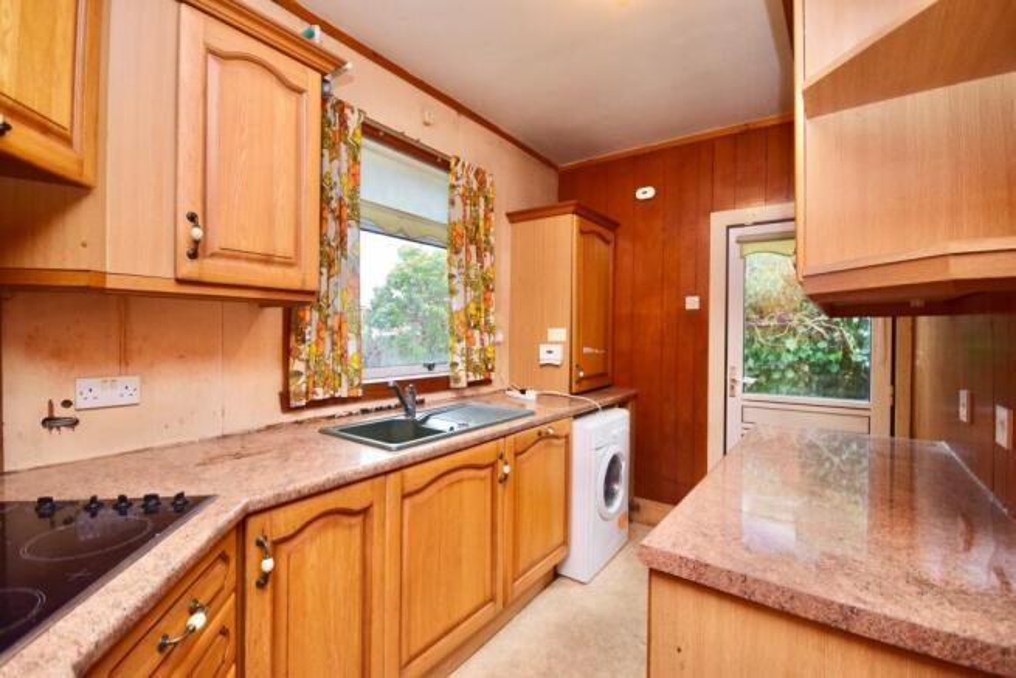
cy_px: 339
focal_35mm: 15
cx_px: 508
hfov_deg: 100.4
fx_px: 423
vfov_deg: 77.4
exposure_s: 1/50
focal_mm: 10
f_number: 5.6
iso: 800
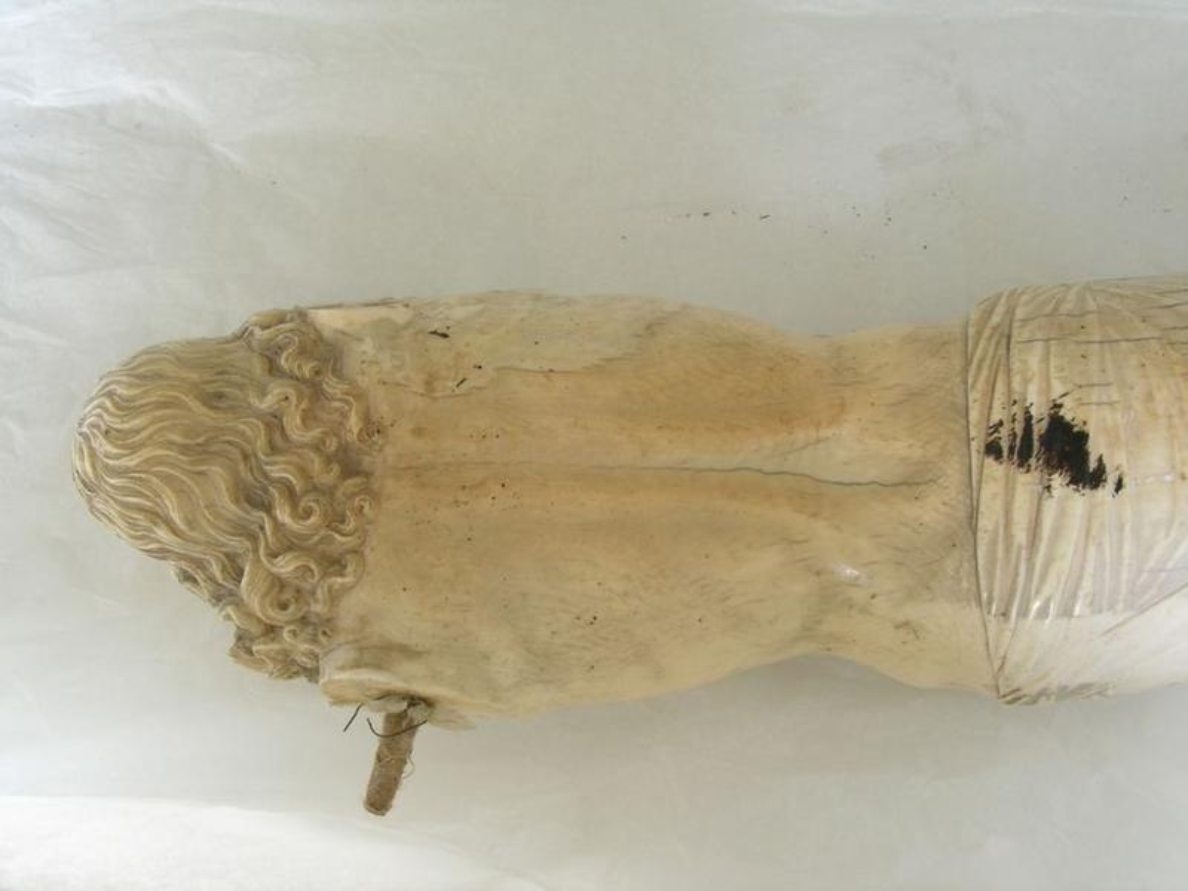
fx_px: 1338
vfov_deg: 36.8
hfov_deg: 47.9
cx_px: 594
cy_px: 446
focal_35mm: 39
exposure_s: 1/4.9
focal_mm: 8
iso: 50
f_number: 7.8
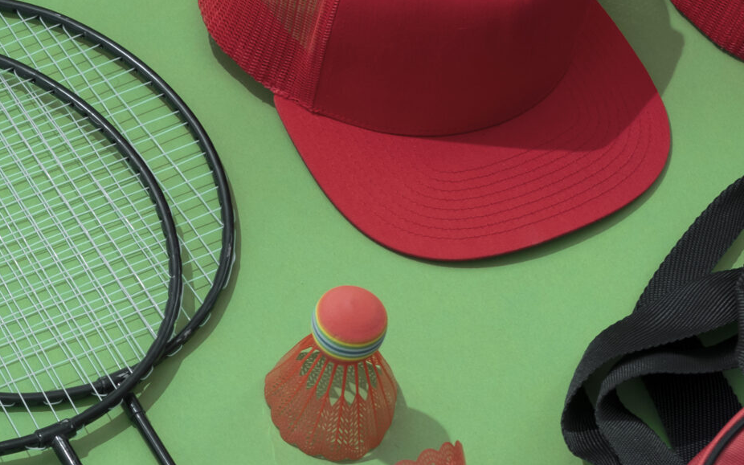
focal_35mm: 124
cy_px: 330
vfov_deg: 10.6
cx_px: 43
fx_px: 2515
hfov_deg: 16.6
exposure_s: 1/100
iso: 80
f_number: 4.5
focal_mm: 29.2
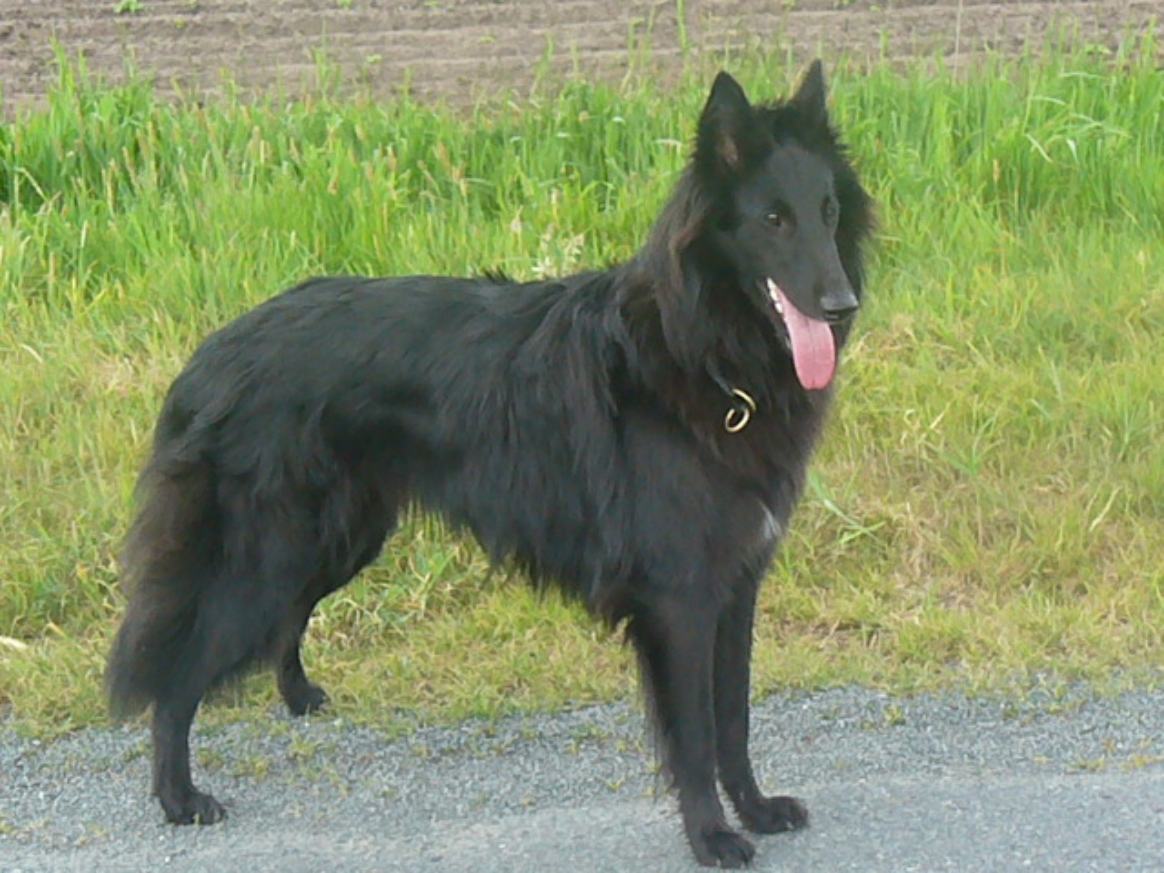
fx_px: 2959
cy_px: 436
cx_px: 582
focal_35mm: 88
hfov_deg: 22.3
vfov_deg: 16.8
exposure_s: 1/400
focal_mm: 14.5
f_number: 6.8
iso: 800
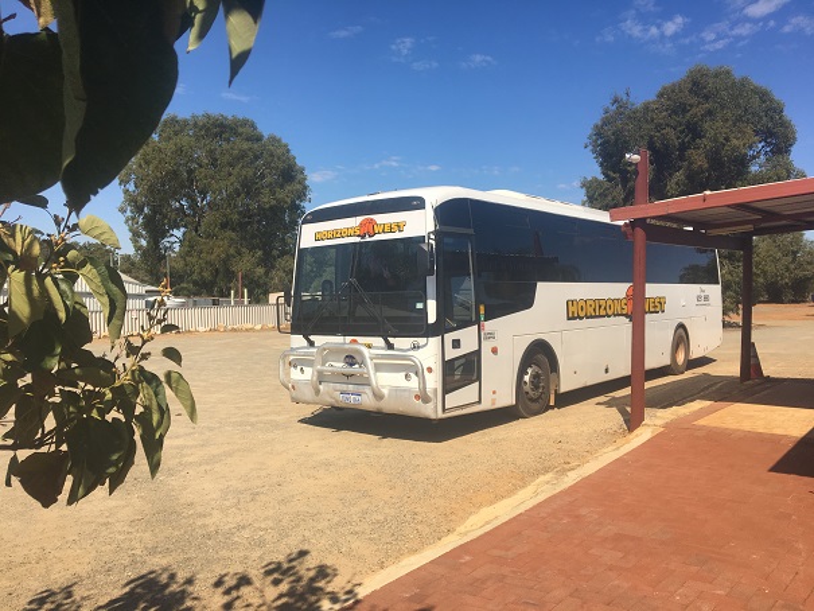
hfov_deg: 61.6
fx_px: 682
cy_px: 306
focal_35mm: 29
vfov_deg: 48.2
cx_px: 407
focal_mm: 4.15
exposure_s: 1/1923
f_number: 2.2
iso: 25
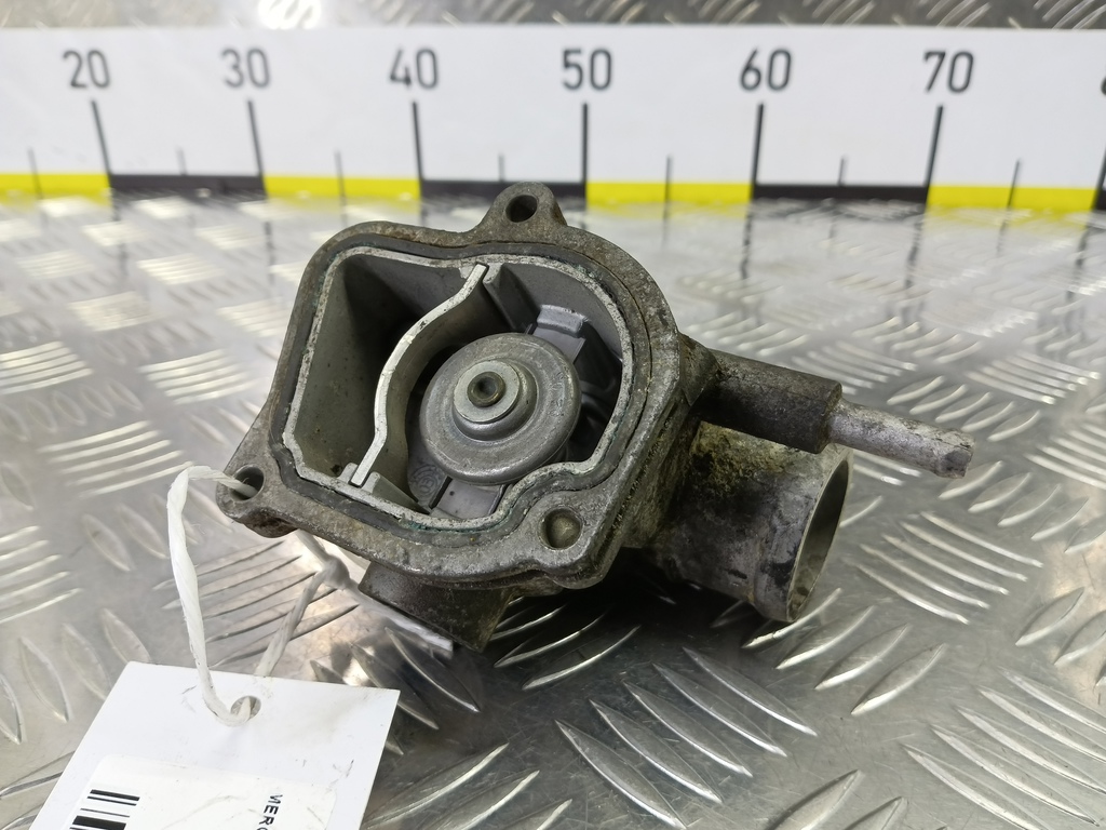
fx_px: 735
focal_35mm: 23
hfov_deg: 73.9
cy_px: 415
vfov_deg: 58.9
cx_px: 553
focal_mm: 4.11
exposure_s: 1/50
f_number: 1.6
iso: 153
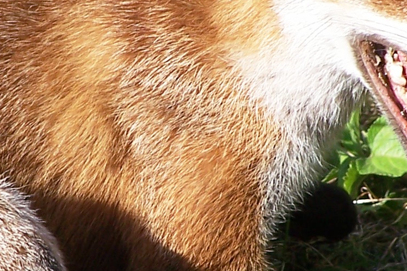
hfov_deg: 2.5
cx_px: 159
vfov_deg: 1.7
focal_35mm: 826
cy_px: 153
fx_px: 9340
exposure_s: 1/500
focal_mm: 42.8
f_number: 3.6
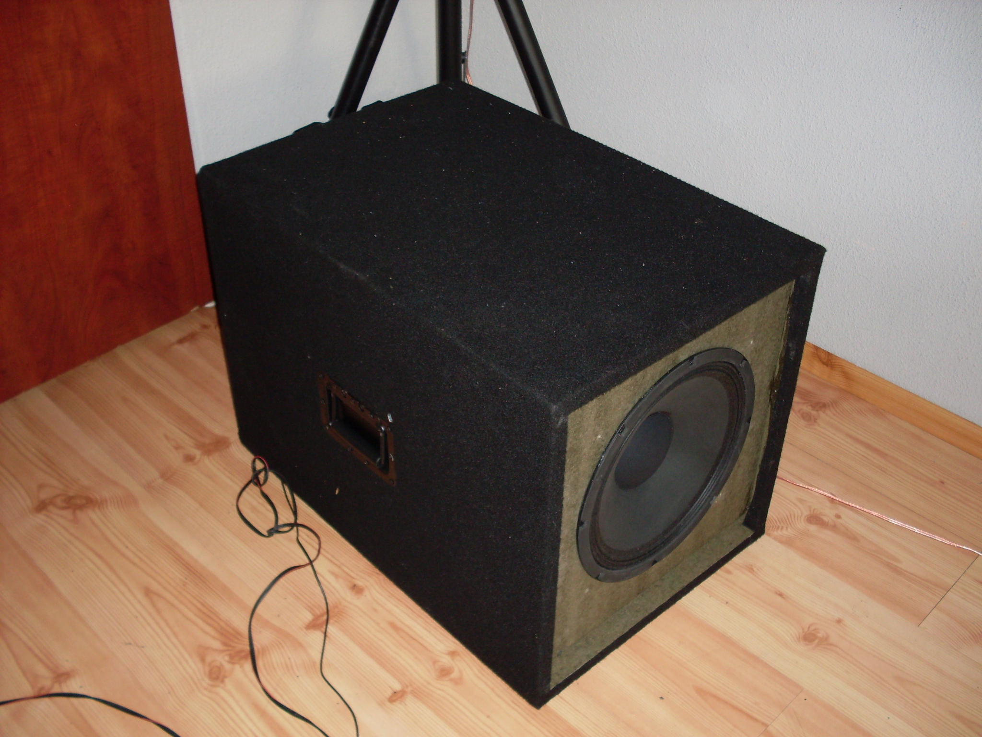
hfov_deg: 49.0
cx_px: 491
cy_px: 368
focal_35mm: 38
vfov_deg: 37.7
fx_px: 1078
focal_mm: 6.3
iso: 100
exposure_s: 1/45
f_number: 2.8
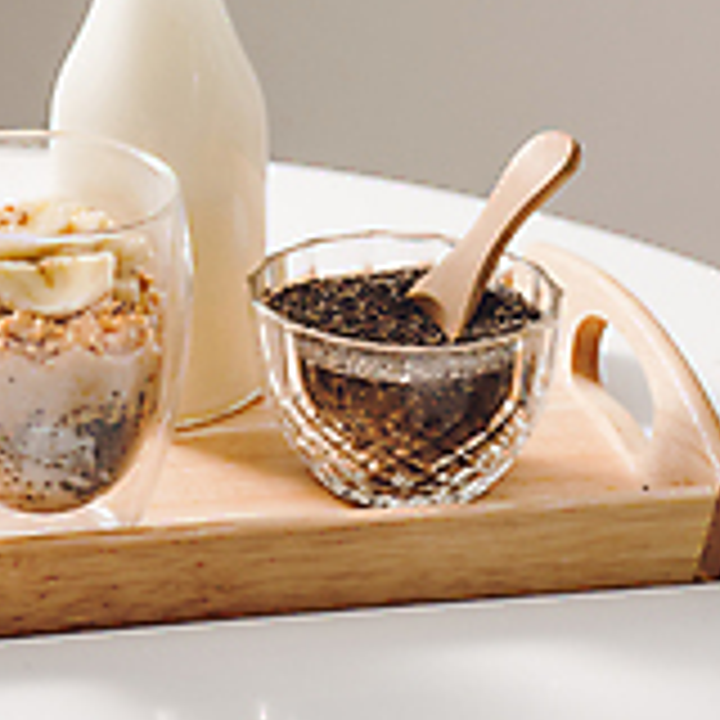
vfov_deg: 5.9
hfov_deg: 5.9
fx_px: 7013
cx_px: 191
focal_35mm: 298
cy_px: -63
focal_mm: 140
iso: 250
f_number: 6.3
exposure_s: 1/160
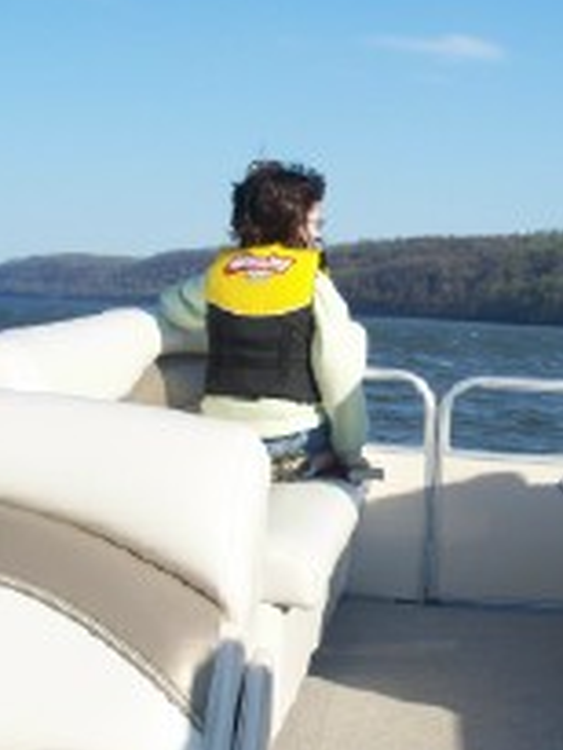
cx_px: 510
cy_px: 373
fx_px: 1516
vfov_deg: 27.8
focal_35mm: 70
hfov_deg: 20.6
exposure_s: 1/320
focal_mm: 7.54
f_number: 5
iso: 64
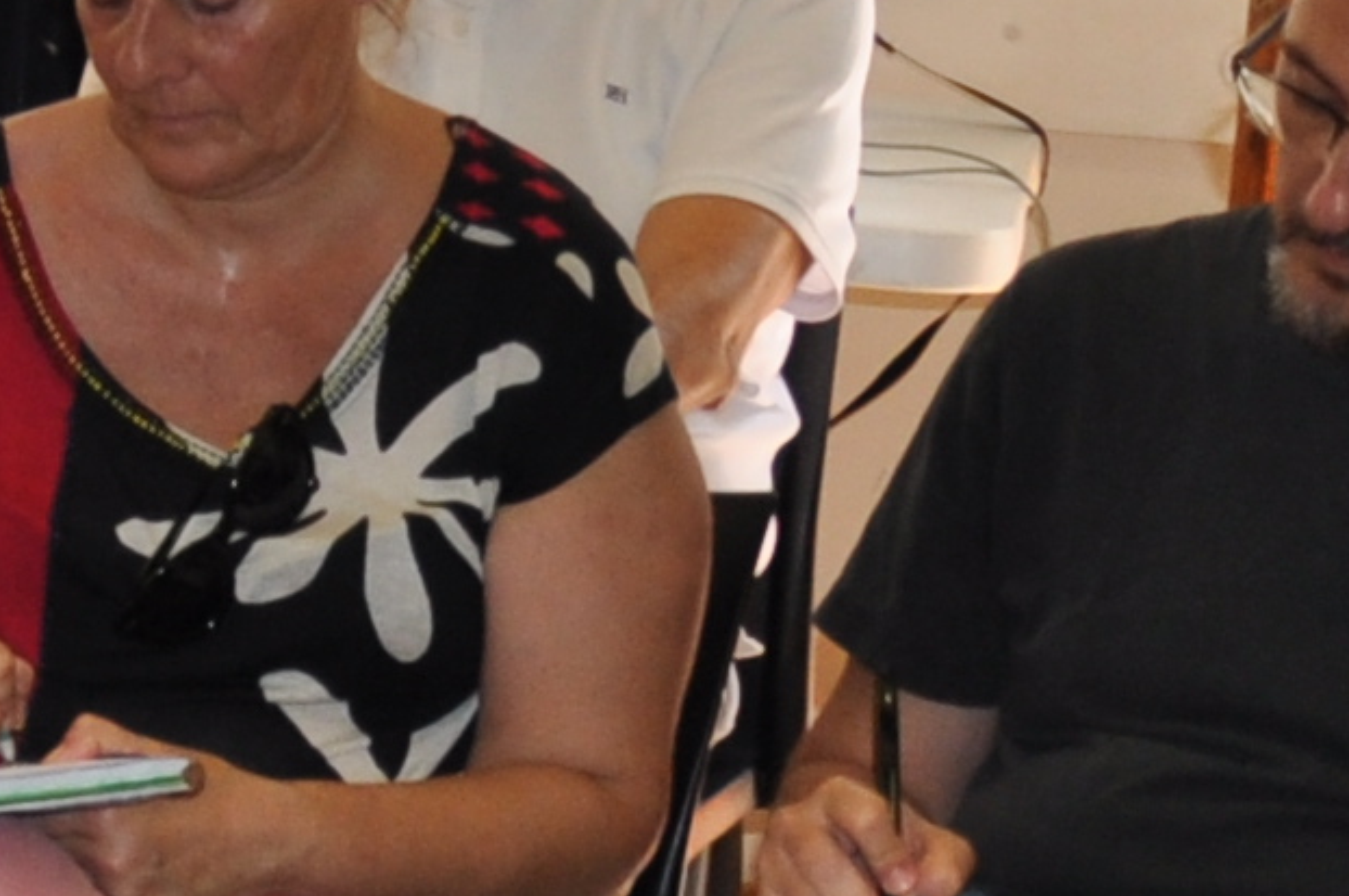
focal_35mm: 186
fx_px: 6961
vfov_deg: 7.4
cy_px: 610
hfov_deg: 9.3
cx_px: -2418
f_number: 3.5
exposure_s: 1/200
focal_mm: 18
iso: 320
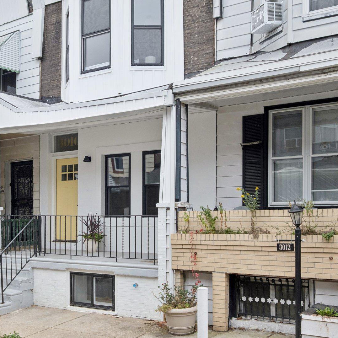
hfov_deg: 39.5
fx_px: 464
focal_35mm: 42
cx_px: 108
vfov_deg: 39.8
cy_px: 128
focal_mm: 17.4
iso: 250
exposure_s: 1/180
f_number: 8
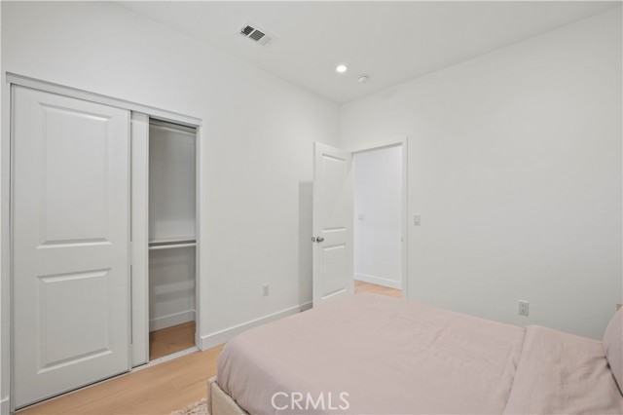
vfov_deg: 81.1
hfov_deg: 104.3
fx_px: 242
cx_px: 312
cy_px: 208
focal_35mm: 14
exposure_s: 1/4
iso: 640
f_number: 9
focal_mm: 14
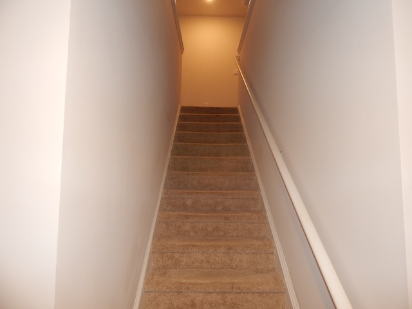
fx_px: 262
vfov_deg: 61.1
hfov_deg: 76.4
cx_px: 206
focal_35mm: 22
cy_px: 154
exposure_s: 1/30
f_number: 3
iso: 200
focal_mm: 4
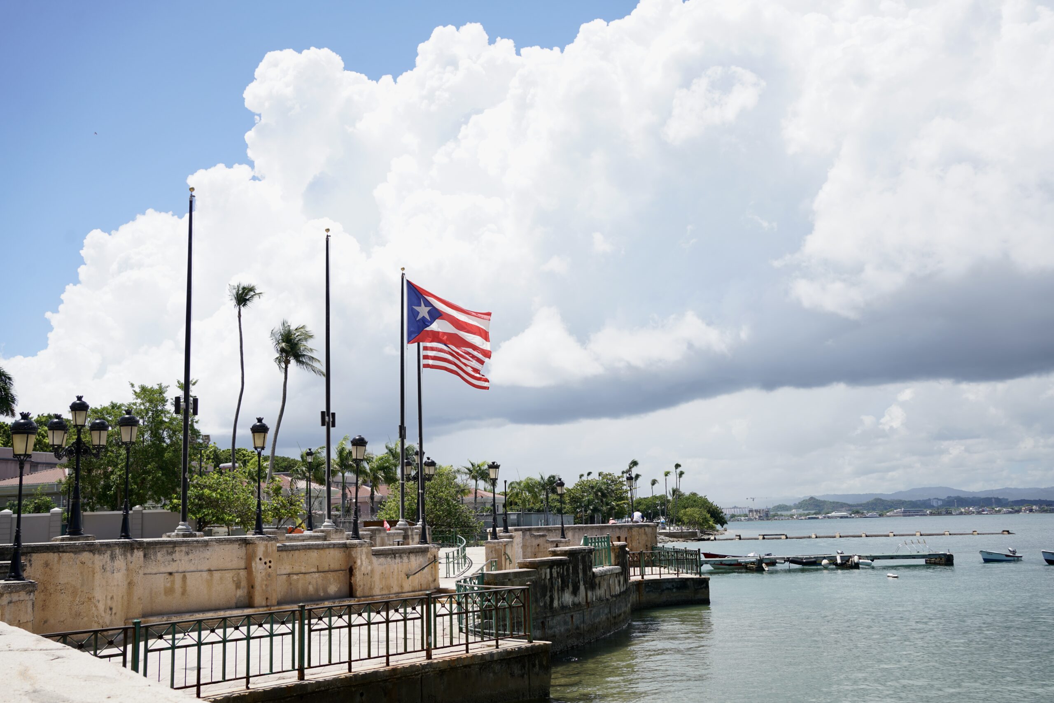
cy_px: 352
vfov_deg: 37.9
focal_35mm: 35
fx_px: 1025
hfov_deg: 54.4
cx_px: 527
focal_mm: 35
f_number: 6.3
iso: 100
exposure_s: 1/400
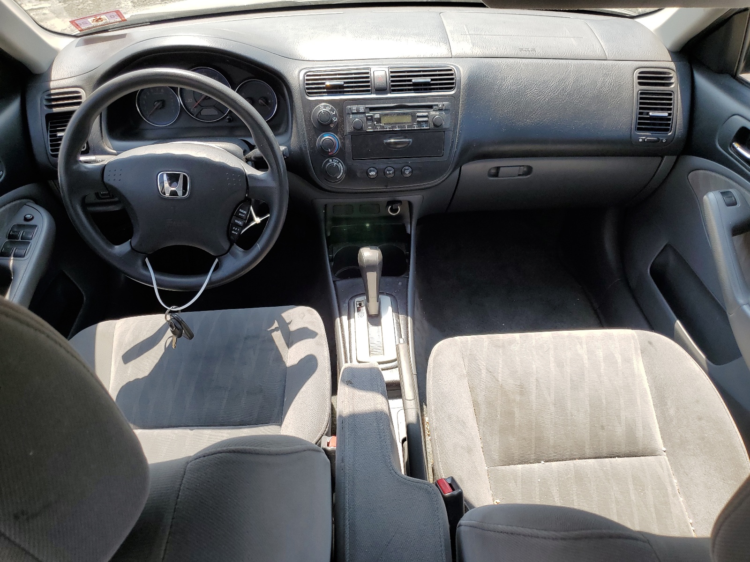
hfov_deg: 67.3
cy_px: 281
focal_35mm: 26
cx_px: 375
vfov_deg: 53.1
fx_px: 563
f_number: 1.5
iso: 50
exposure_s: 1/769
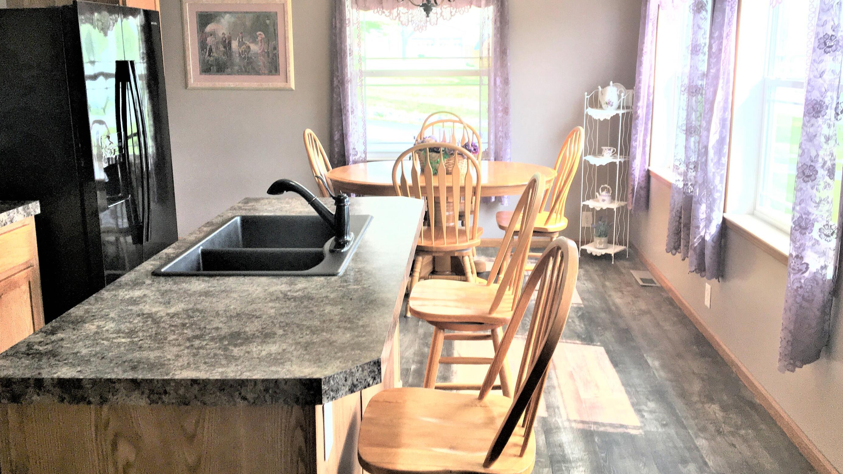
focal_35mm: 34
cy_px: 203
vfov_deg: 34.6
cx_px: 430
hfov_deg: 58.0
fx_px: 760
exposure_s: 1/120
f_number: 2.2
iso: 40
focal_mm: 4.15
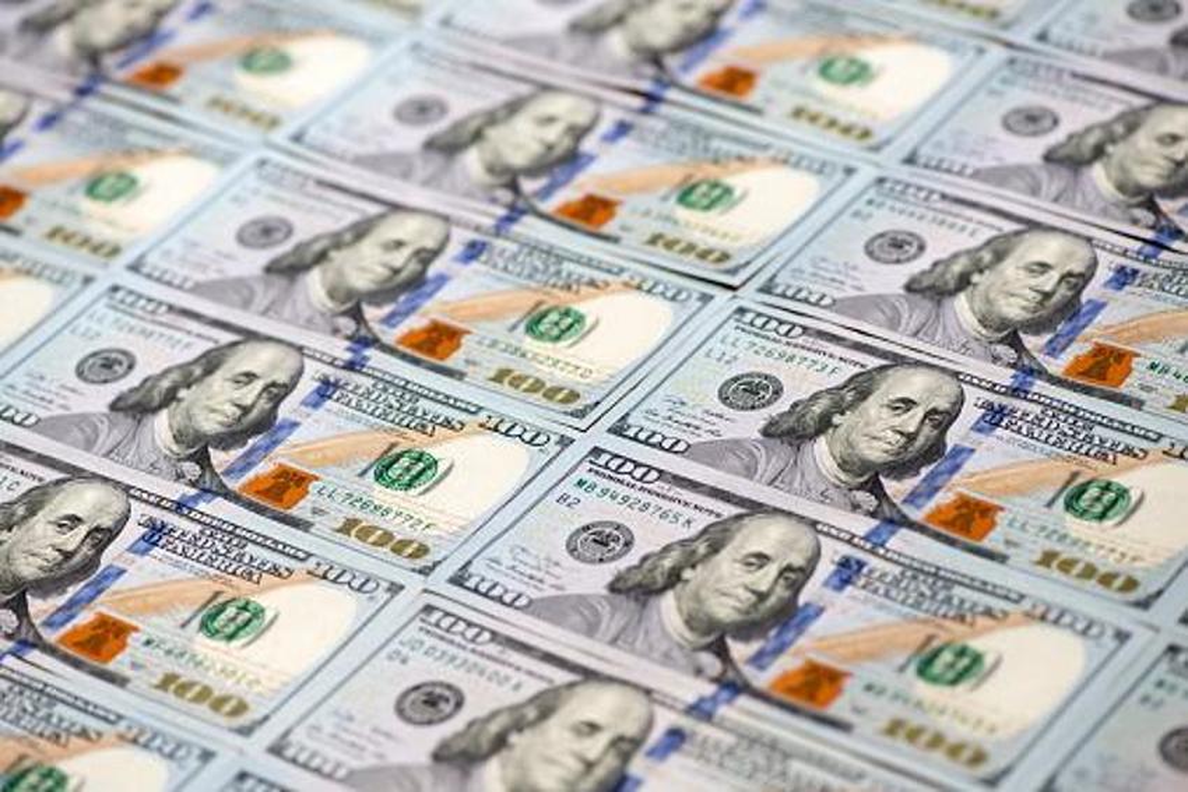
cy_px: 396
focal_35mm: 105
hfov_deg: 19.5
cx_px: 594
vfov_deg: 13.0
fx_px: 3465
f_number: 5.6
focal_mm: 105
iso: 400
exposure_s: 1/30
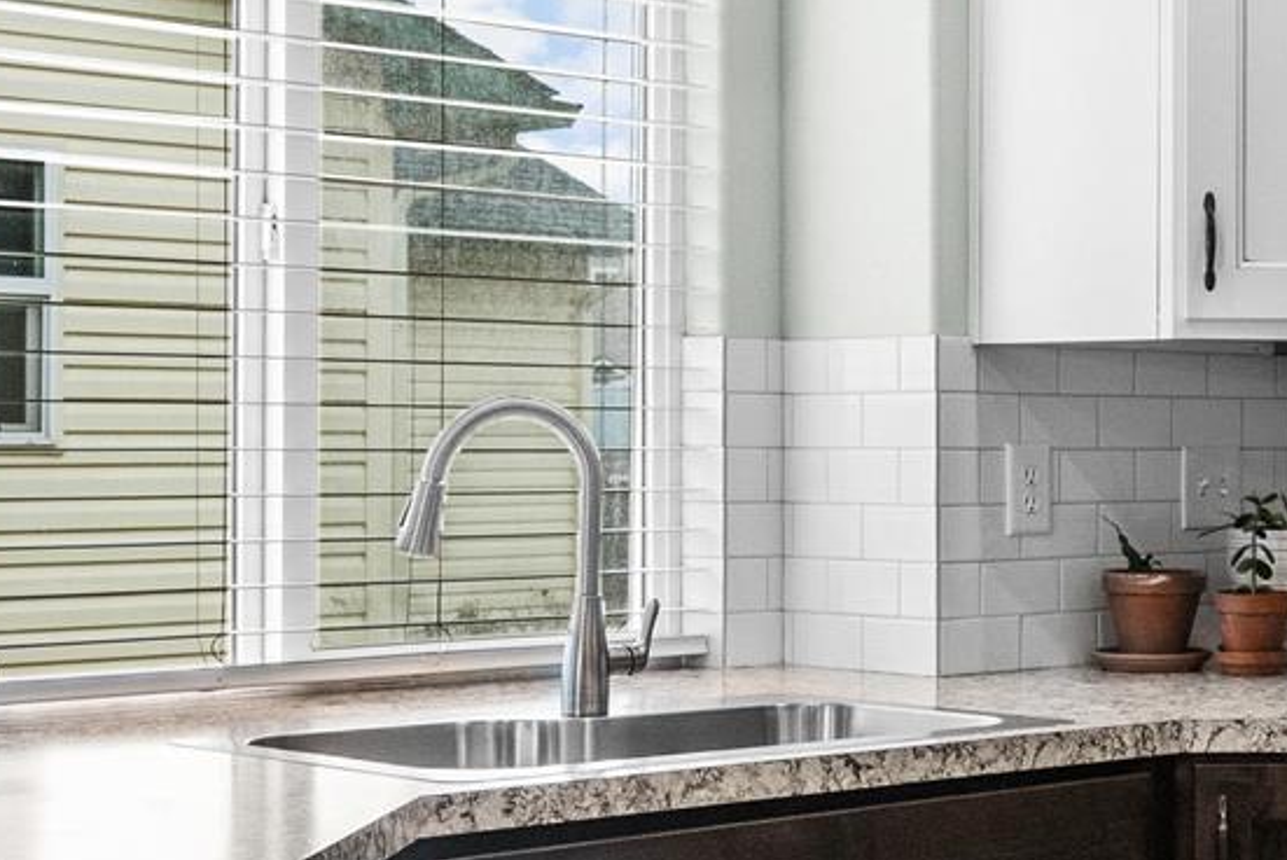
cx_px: 1352
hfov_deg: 24.5
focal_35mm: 78
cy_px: 540
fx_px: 2790
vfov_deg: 17.5
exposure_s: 1/20
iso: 1250
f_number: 8
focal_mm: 14
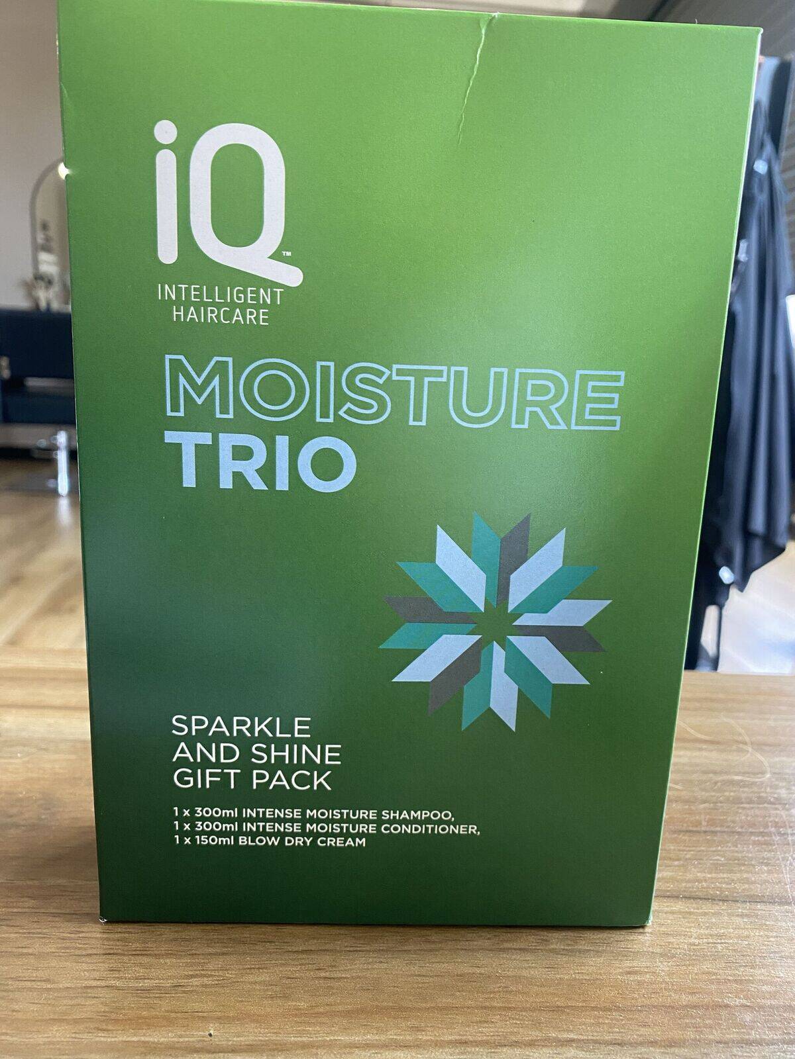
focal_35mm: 26
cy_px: 530
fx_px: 796
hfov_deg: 53.1
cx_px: 398
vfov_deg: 67.3
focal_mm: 4.25
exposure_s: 1/60
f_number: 1.8
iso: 200
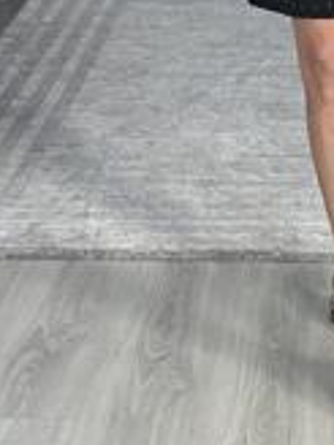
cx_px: 361
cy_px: -166
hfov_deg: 9.9
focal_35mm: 148
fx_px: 1904
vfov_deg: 12.8
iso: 125
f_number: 1.78
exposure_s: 1/121
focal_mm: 6.86
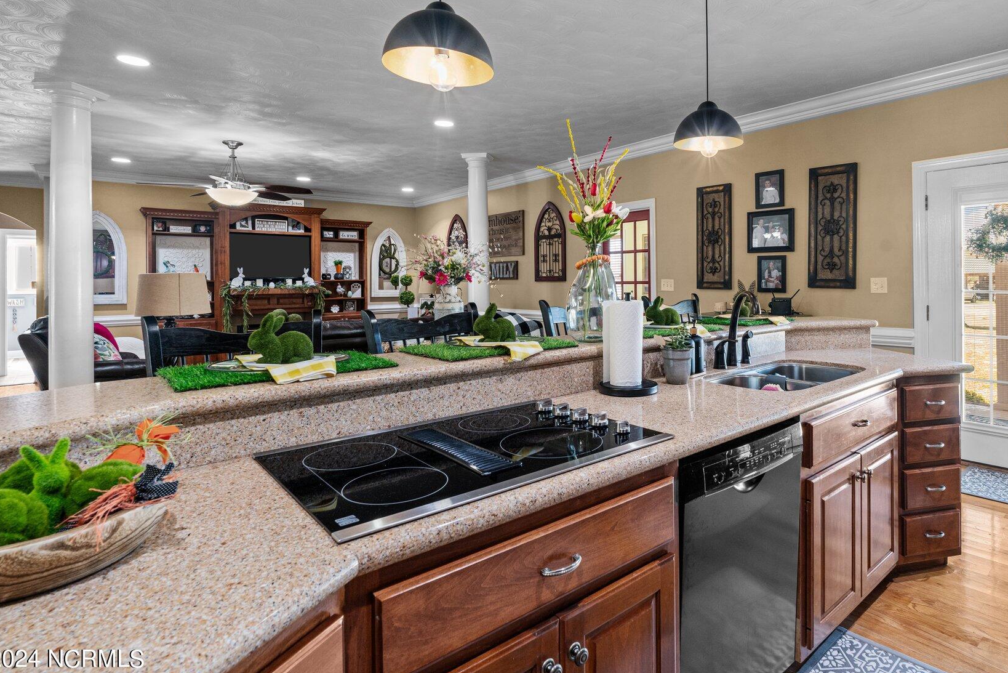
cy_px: 276
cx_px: 598
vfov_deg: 61.5
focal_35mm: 20
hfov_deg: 83.1
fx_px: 560
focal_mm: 16
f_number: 8
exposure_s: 1/2
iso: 400
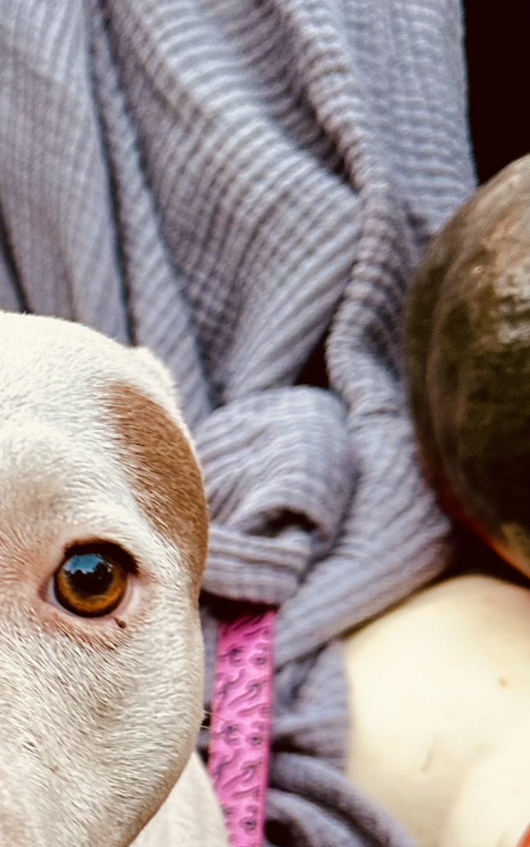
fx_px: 1825
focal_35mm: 79
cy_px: 666
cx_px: -414
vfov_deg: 25.7
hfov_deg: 14.6
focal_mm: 6.86
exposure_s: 1/60
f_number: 1.78
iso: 125
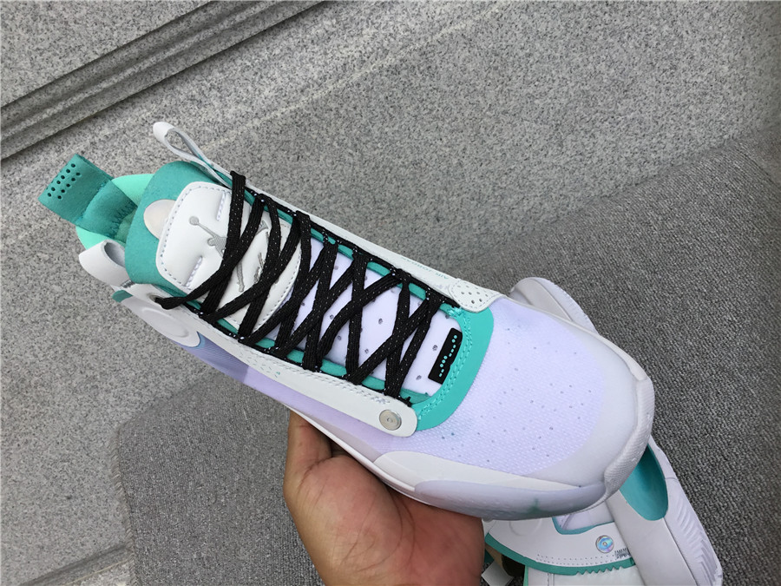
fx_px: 699
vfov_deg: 45.4
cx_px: 390
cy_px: 293
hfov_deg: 58.4
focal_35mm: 31
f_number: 2.4
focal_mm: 3.3
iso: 25
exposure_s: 1/169
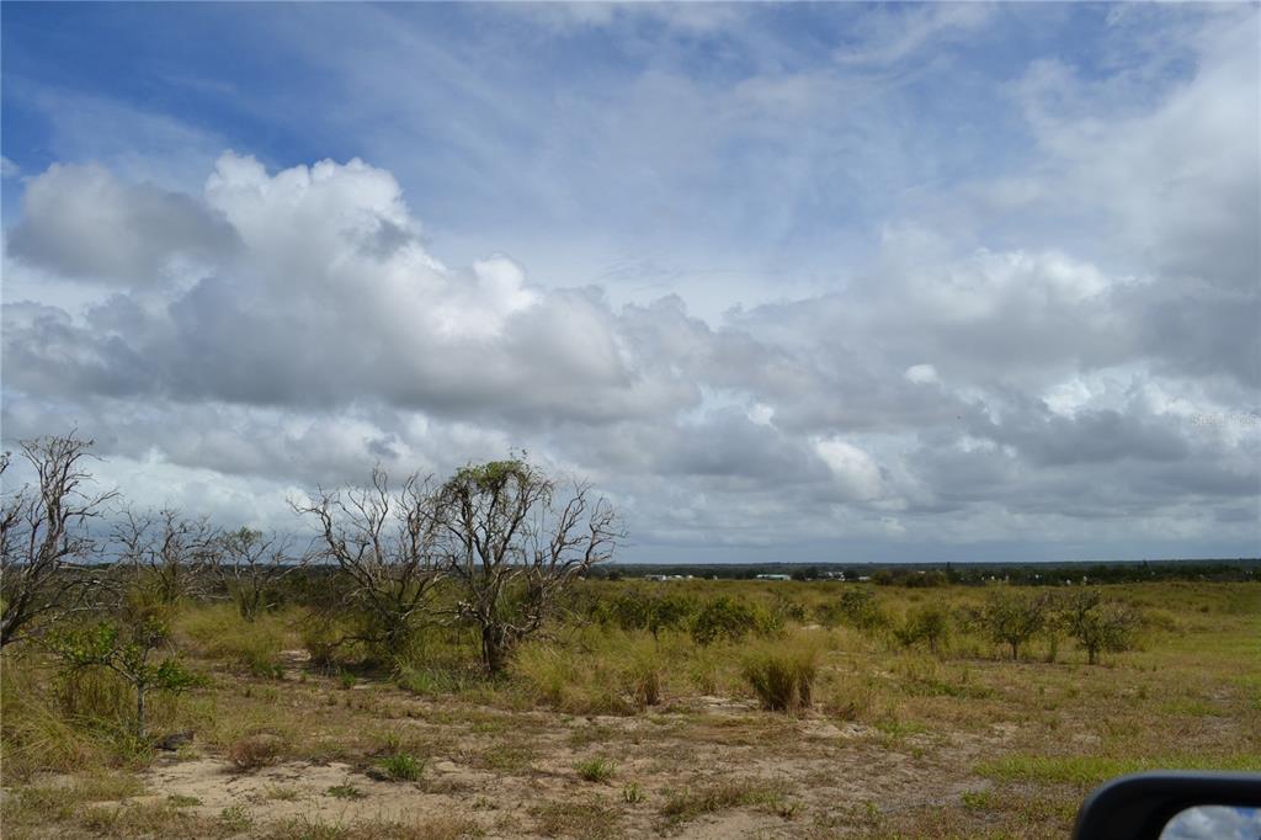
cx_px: 630
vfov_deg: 47.9
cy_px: 420
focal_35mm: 27
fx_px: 945
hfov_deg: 67.4
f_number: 10
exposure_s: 1/400
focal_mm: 18
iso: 100
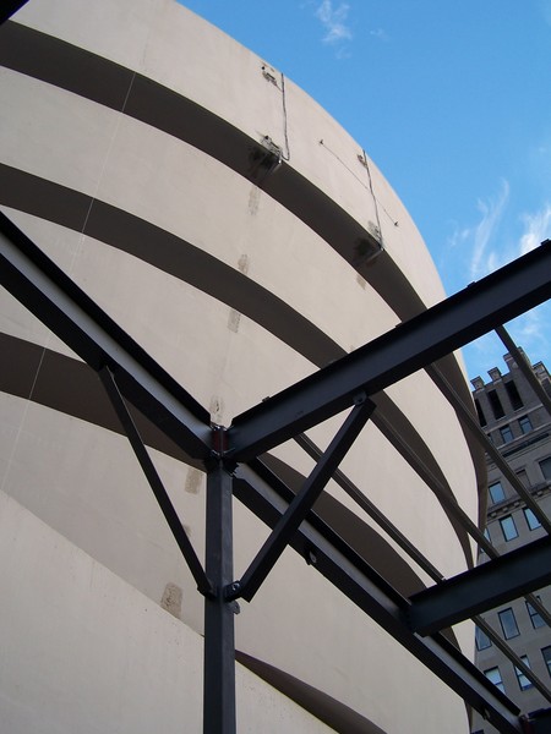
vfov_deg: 49.0
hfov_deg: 37.7
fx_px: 806
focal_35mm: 38
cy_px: 367
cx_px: 276
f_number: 2.8
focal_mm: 6.3
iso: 80
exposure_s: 1/80
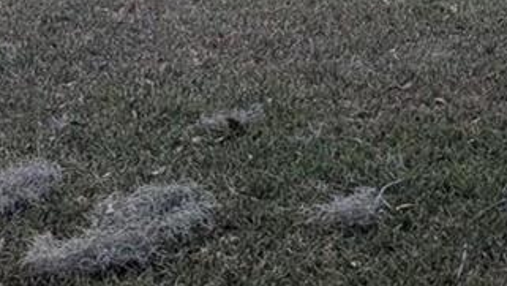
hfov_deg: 15.7
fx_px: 1749
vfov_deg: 8.6
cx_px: 665
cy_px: -382
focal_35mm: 130
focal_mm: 6.81
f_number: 1.85
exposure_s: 1/1205
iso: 45
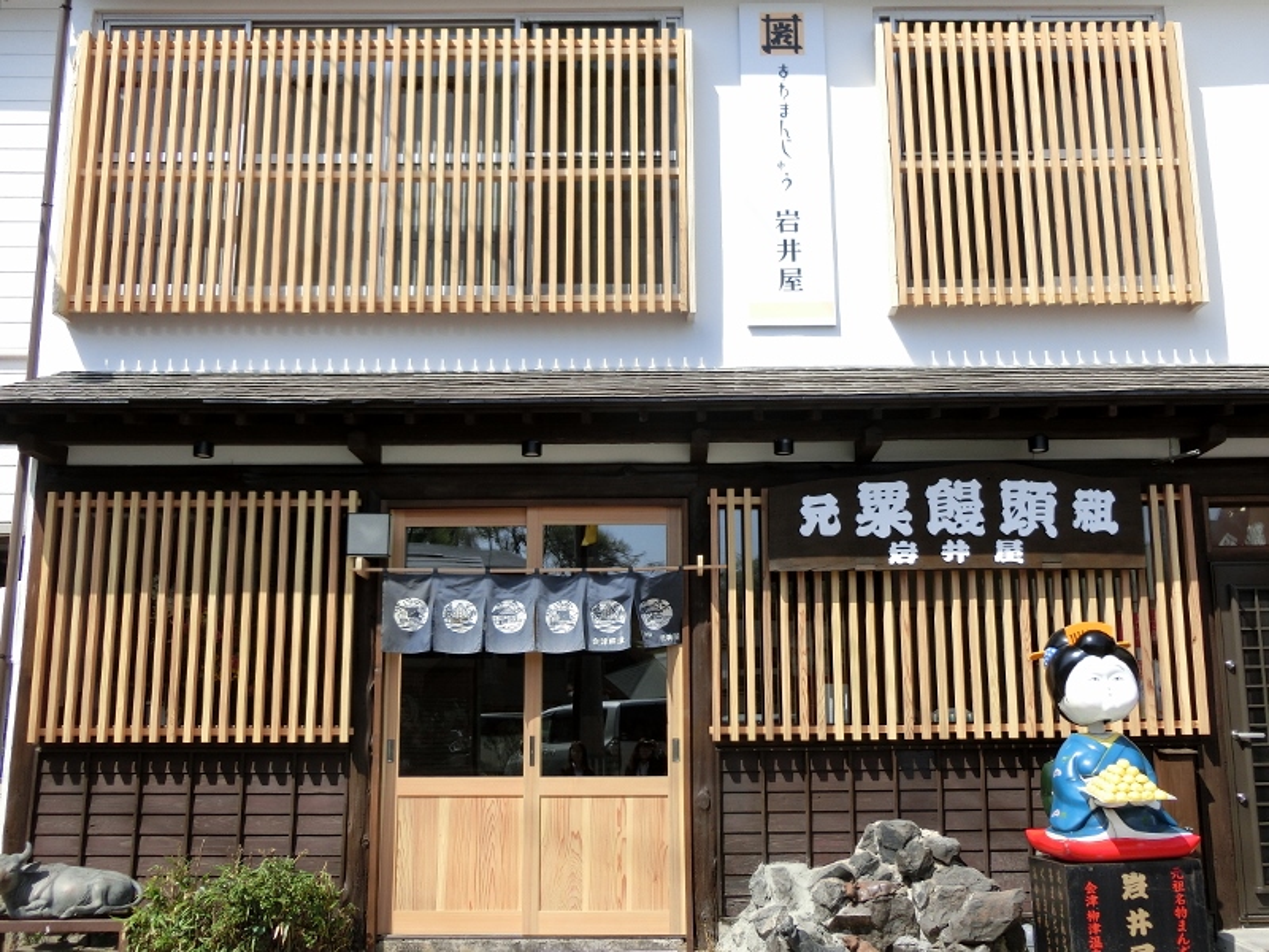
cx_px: 634
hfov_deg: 47.9
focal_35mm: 39
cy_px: 476
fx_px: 1430
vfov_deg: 36.8
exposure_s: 1/500
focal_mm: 6.9
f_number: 4.1
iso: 80
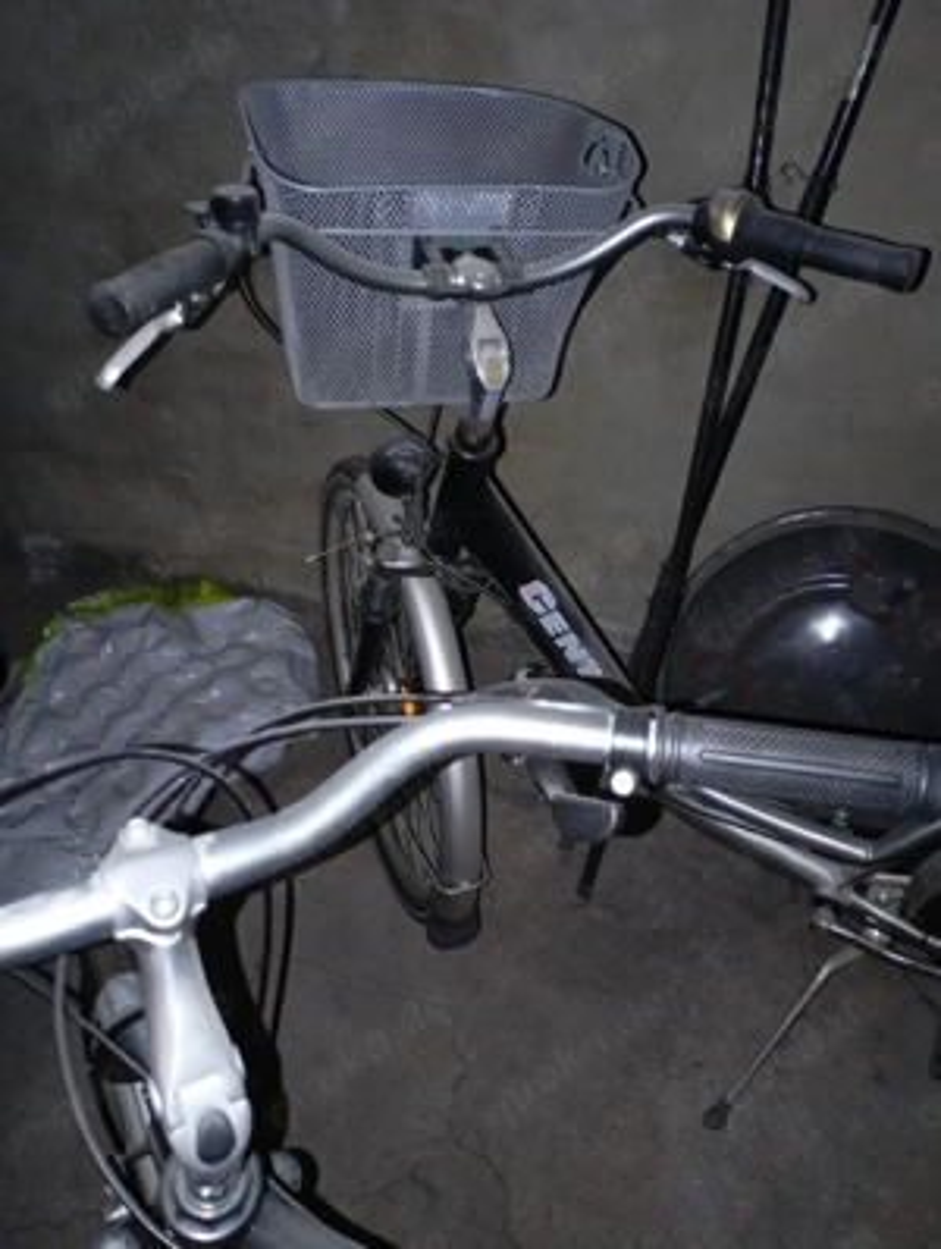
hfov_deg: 49.9
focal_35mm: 28
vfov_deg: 63.4
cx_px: 470
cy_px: 624
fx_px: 1012
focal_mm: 4.27
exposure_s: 1/10
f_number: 1.8
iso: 900
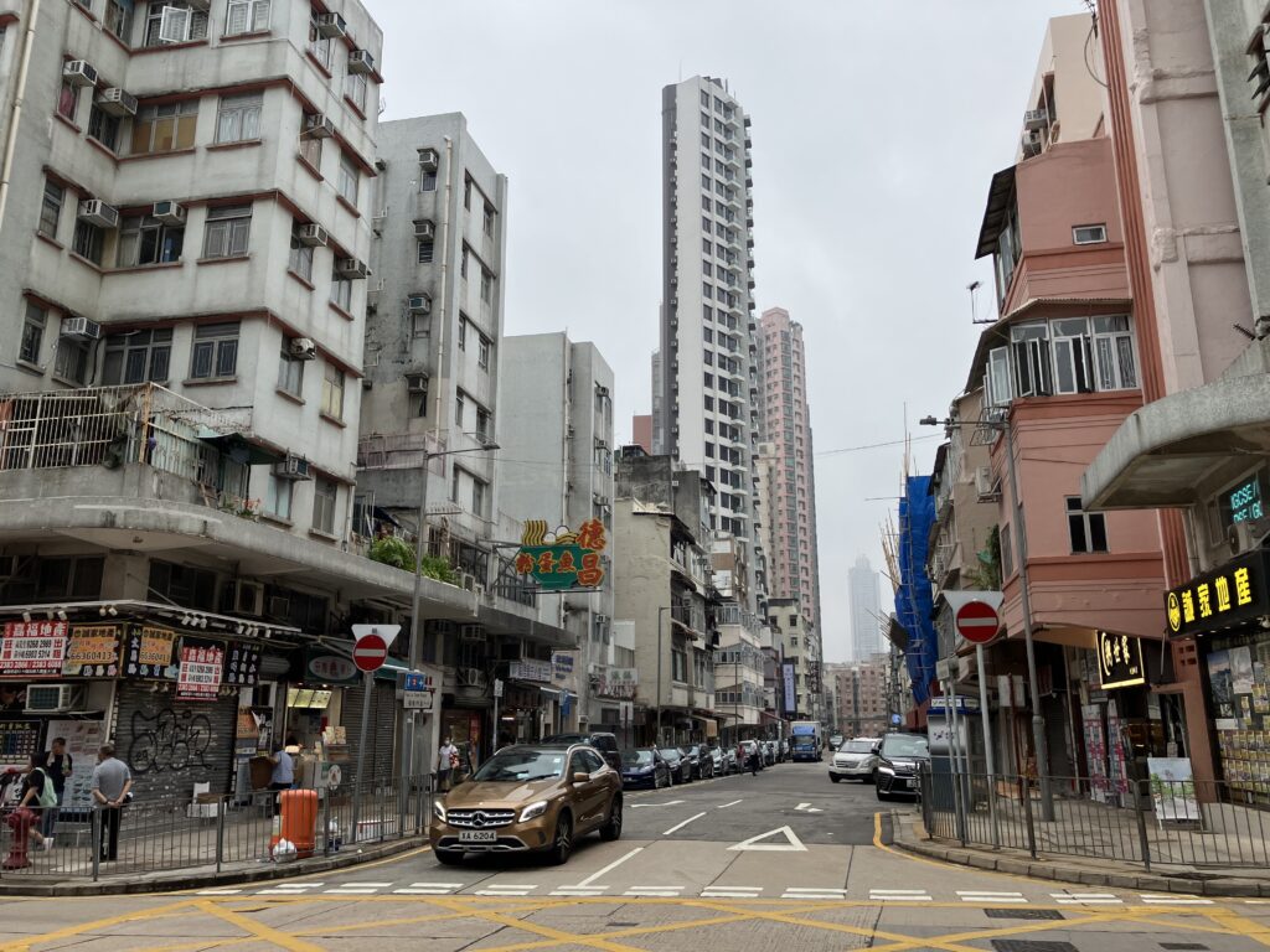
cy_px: 476
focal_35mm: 28
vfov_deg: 49.7
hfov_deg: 63.4
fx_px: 1027
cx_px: 635
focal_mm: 3.99
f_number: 1.8
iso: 32
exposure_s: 1/771
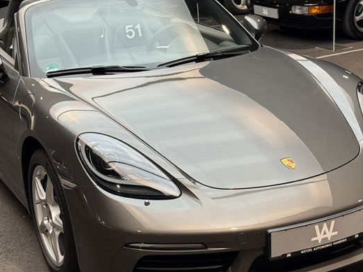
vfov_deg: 20.7
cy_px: 135
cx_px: 183
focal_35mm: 71
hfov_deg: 27.4
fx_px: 744
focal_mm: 6.76
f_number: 1.78
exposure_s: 1/50
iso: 64
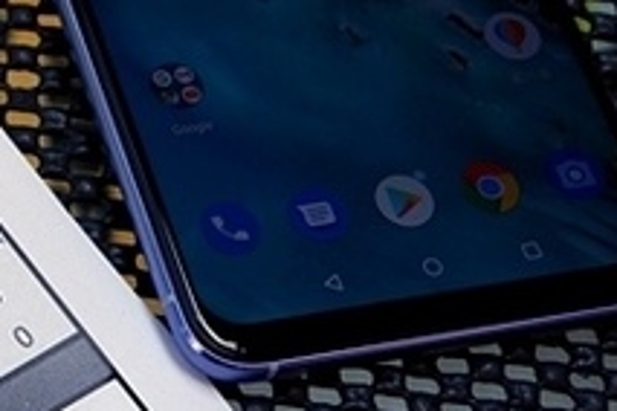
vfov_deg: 10.4
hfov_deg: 13.8
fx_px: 2262
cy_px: 263
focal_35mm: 132
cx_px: -507
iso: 200
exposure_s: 1/75
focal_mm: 22.2
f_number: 4
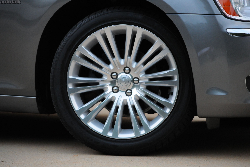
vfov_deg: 8.9
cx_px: 124
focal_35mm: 154
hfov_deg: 13.3
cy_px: 83
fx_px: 1069
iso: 2000
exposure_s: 1/250
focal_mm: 102
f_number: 5.6
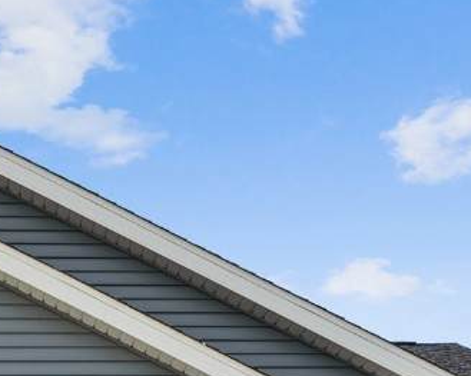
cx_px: -21
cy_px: 450
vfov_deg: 13.1
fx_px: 1603
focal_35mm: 115
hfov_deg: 16.3
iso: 400
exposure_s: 1/640
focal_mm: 35
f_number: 9
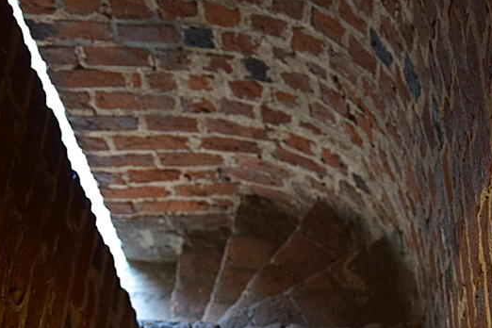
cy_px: 212
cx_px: 308
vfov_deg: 19.7
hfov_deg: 29.1
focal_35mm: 69
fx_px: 943
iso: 1600
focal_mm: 30
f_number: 4.2
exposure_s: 1/8
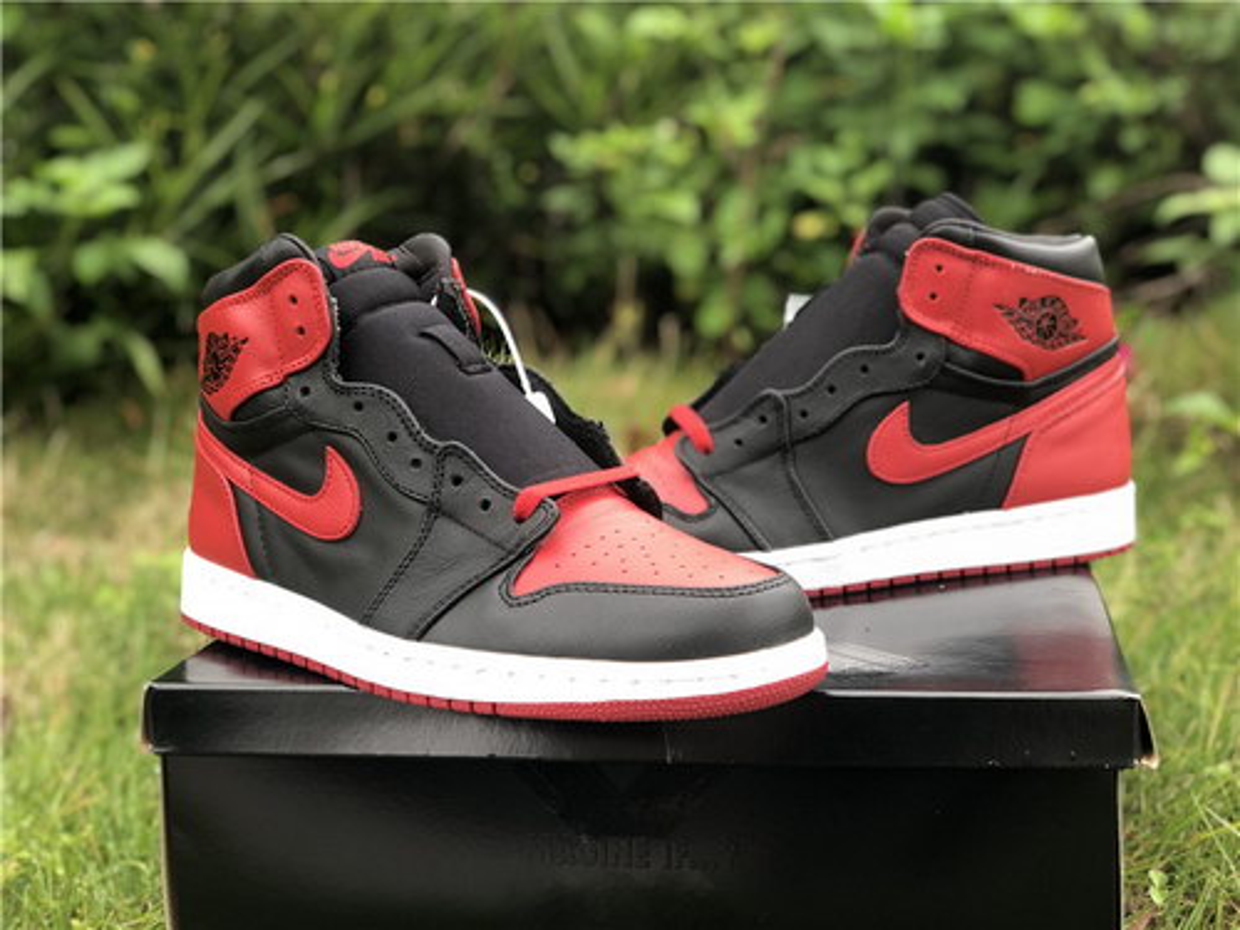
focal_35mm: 52
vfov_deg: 28.0
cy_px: 465
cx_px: 620
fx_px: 1863
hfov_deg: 36.8
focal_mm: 6
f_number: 2.4
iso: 25
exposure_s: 1/60
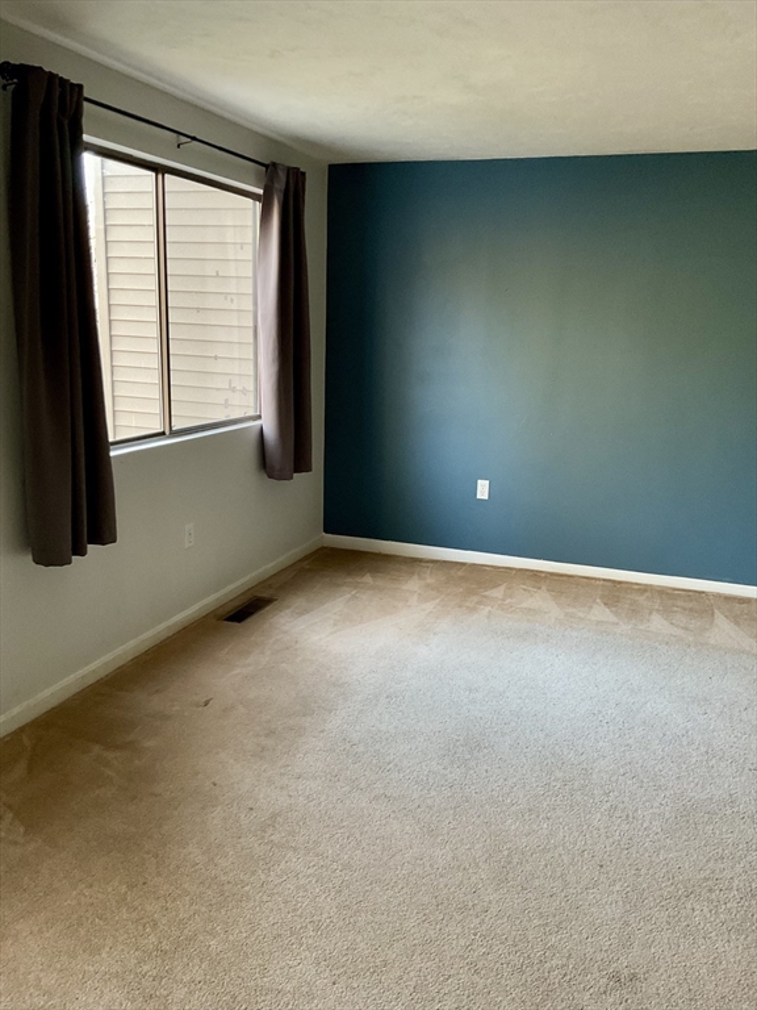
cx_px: 378
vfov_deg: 61.7
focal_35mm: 29
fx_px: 846
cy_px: 505
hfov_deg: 48.2
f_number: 1.8
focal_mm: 3
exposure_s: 1/60
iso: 100
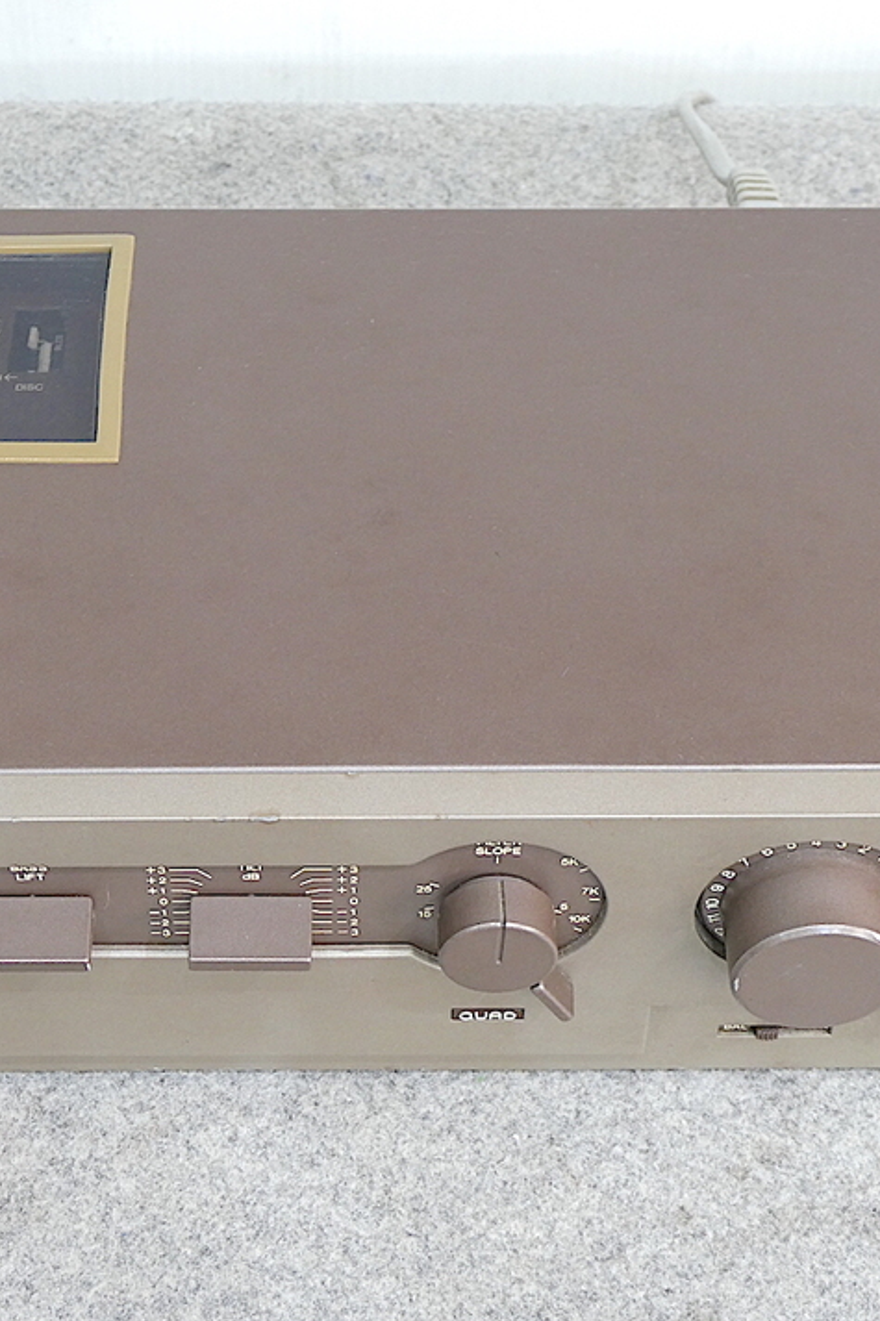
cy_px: 658
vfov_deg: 28.8
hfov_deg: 19.4
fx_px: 2568
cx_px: 289
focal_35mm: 70
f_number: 4.1
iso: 200
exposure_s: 1/10
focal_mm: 9
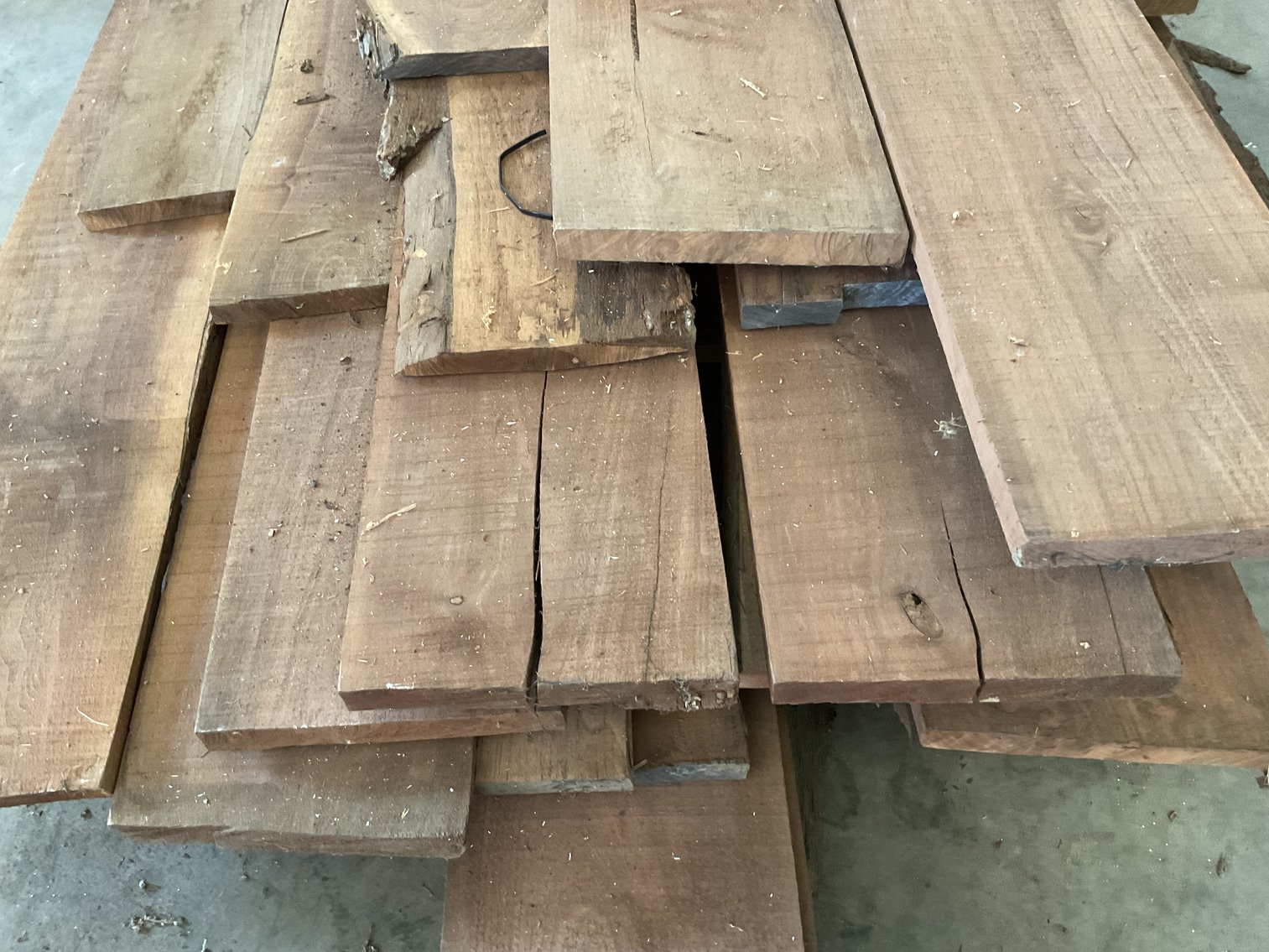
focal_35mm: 29
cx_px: 634
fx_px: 1063
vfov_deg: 48.2
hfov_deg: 61.7
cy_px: 476
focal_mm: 3
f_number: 1.8
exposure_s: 1/40
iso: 320
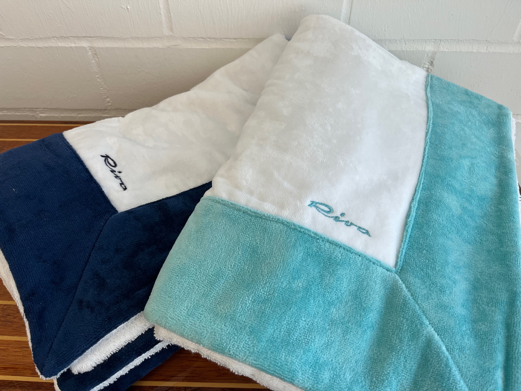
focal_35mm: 26
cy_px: 196
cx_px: 260
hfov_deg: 67.3
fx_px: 391
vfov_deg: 53.1
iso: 80
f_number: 1.6
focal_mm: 5.1
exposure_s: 1/100
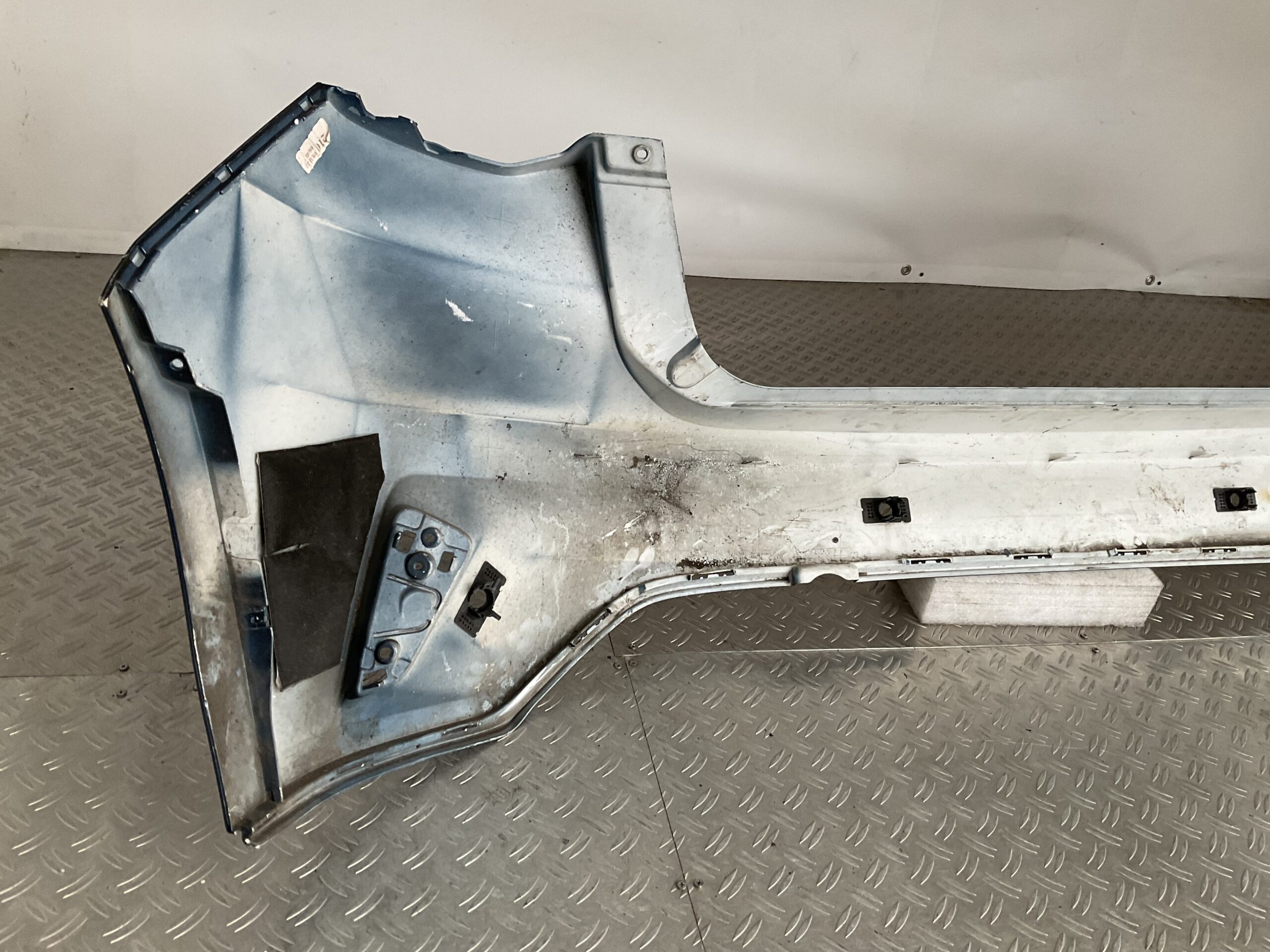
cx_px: 635
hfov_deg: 61.7
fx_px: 1064
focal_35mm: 29
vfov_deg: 48.2
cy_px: 476
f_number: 1.8
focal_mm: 3
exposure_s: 1/60
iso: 64
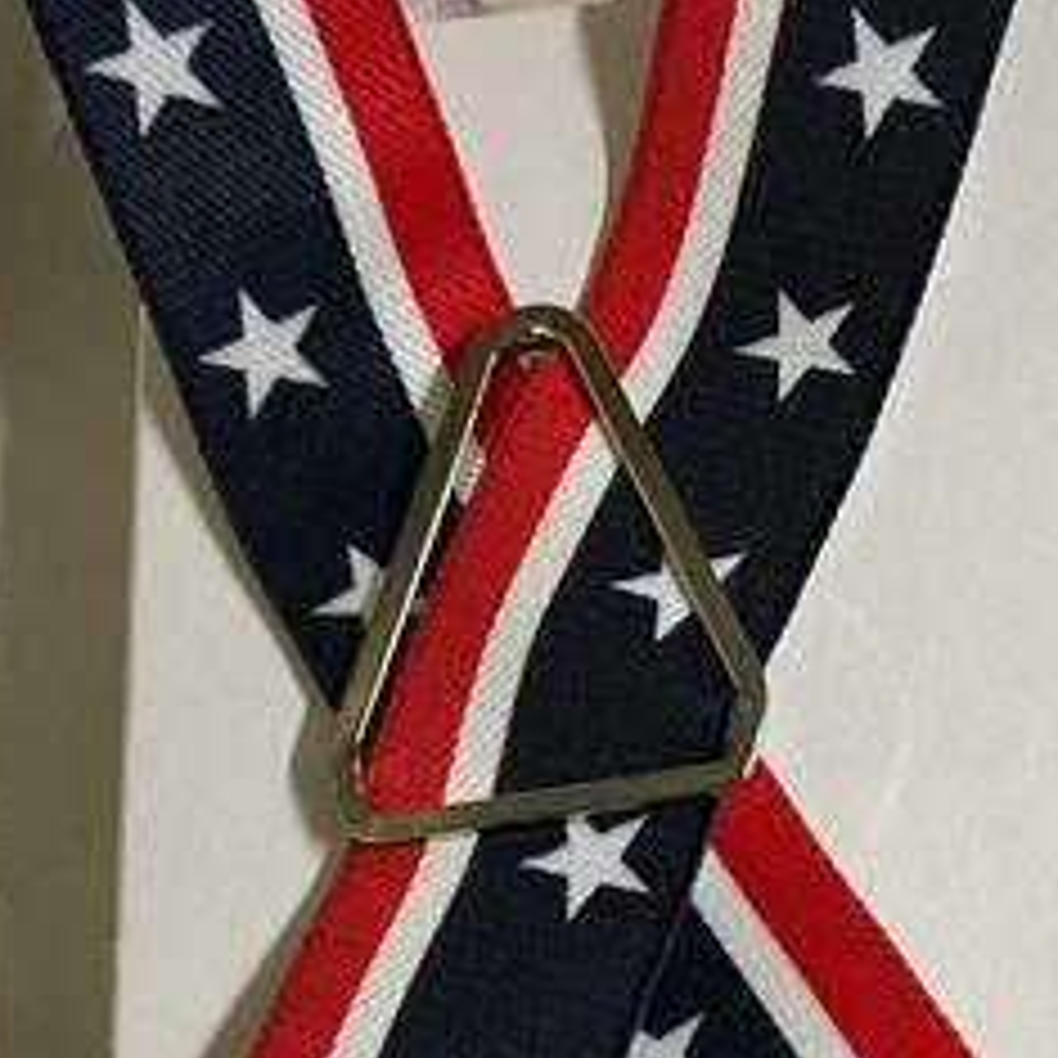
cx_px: 1103
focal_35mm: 98
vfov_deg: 17.1
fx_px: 3389
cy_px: 1218
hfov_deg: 17.3
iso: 200
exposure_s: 1/50
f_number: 1.8
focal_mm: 3
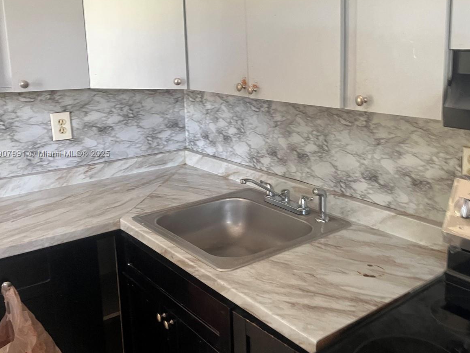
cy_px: 154
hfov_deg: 50.6
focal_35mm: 36
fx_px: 489
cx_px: 305
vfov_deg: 39.6
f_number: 1.6
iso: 320
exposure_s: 1/60
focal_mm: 5.1
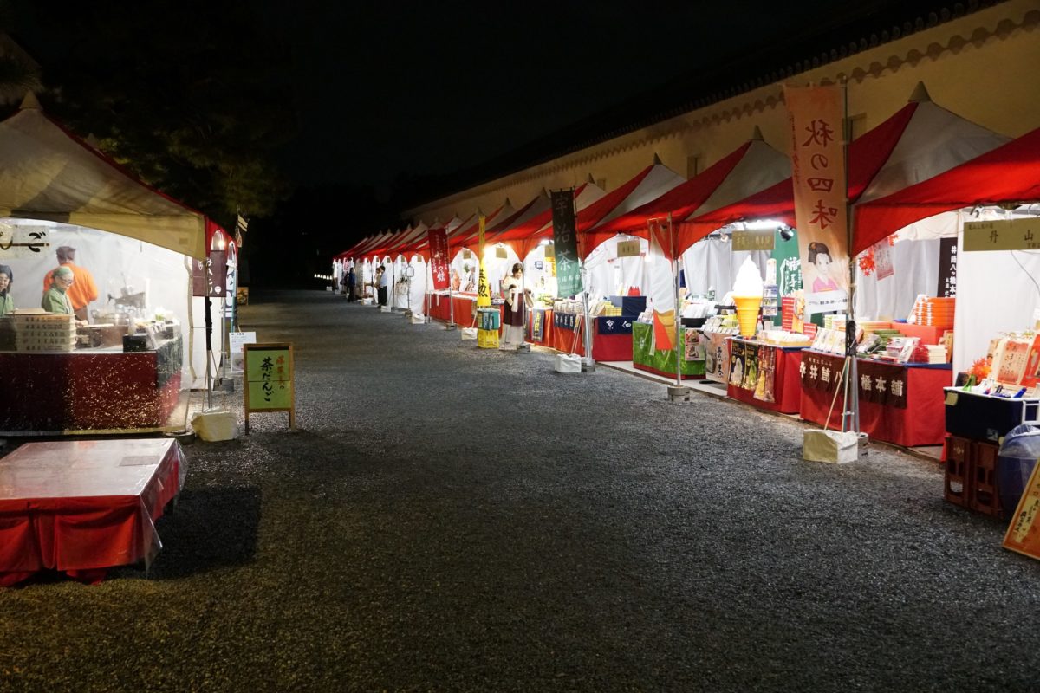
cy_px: 346
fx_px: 1083
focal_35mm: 38
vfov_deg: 35.5
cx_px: 520
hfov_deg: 51.3
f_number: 4
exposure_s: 1/160
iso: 6400
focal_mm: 25
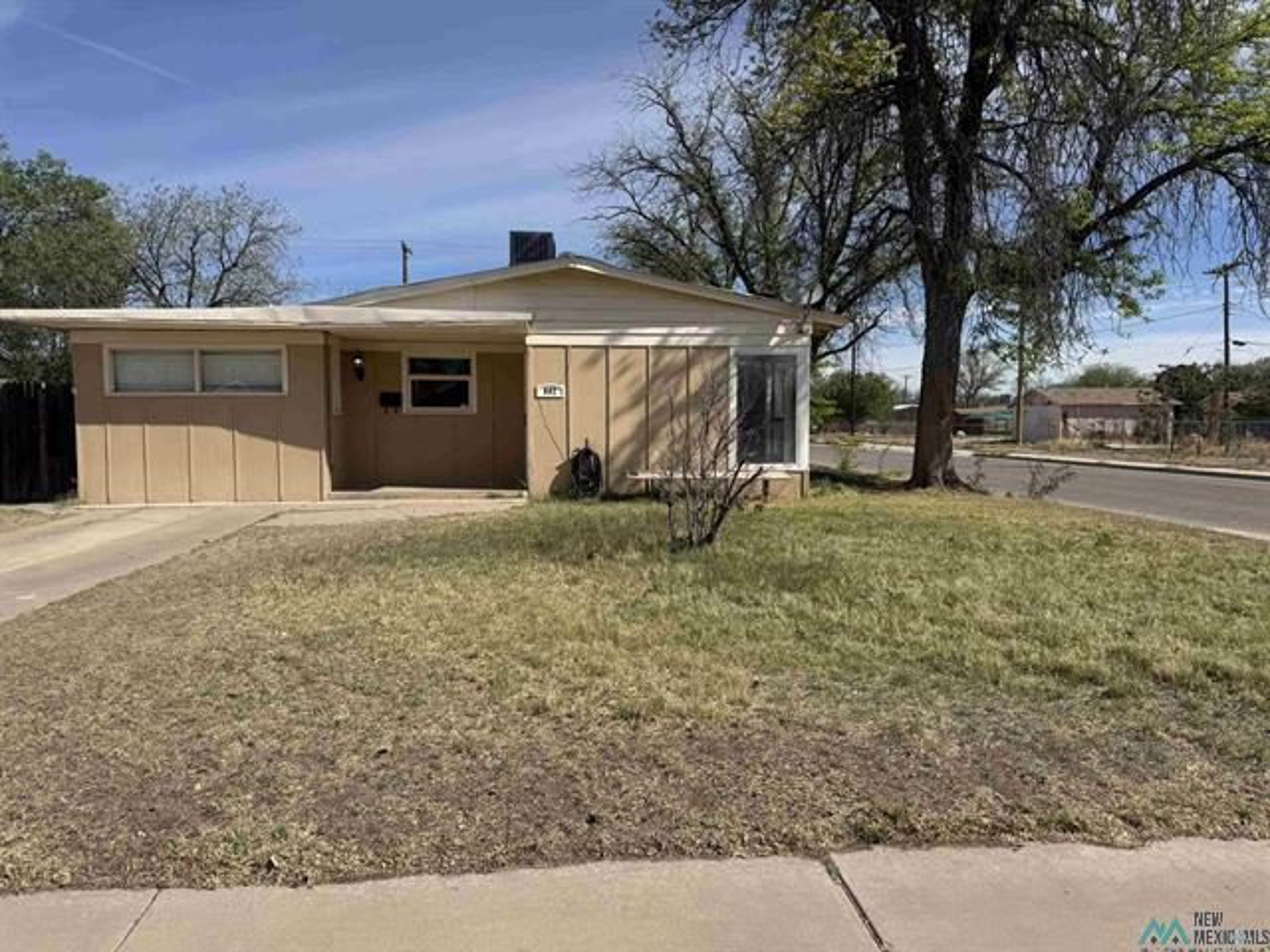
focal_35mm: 24
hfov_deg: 71.6
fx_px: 881
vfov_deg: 56.8
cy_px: 476
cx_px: 635
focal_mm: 6.76
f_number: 1.78
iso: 80
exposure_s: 1/7092
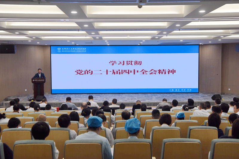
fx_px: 319
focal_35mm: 48
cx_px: 120
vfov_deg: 28.1
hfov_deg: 41.1
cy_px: 80
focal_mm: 48
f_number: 5.6
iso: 1600
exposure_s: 1/125
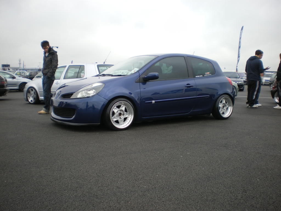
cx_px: 140
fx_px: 292
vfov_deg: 39.7
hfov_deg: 51.4
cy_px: 106
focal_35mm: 36
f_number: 3.1
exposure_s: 1/200
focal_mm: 6.3
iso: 50
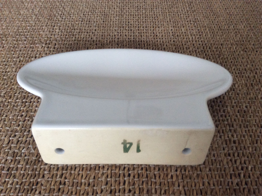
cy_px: 98
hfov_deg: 56.9
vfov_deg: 44.1
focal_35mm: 32
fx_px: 242
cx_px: 131
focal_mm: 3.3
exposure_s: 1/25
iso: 160
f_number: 2.4
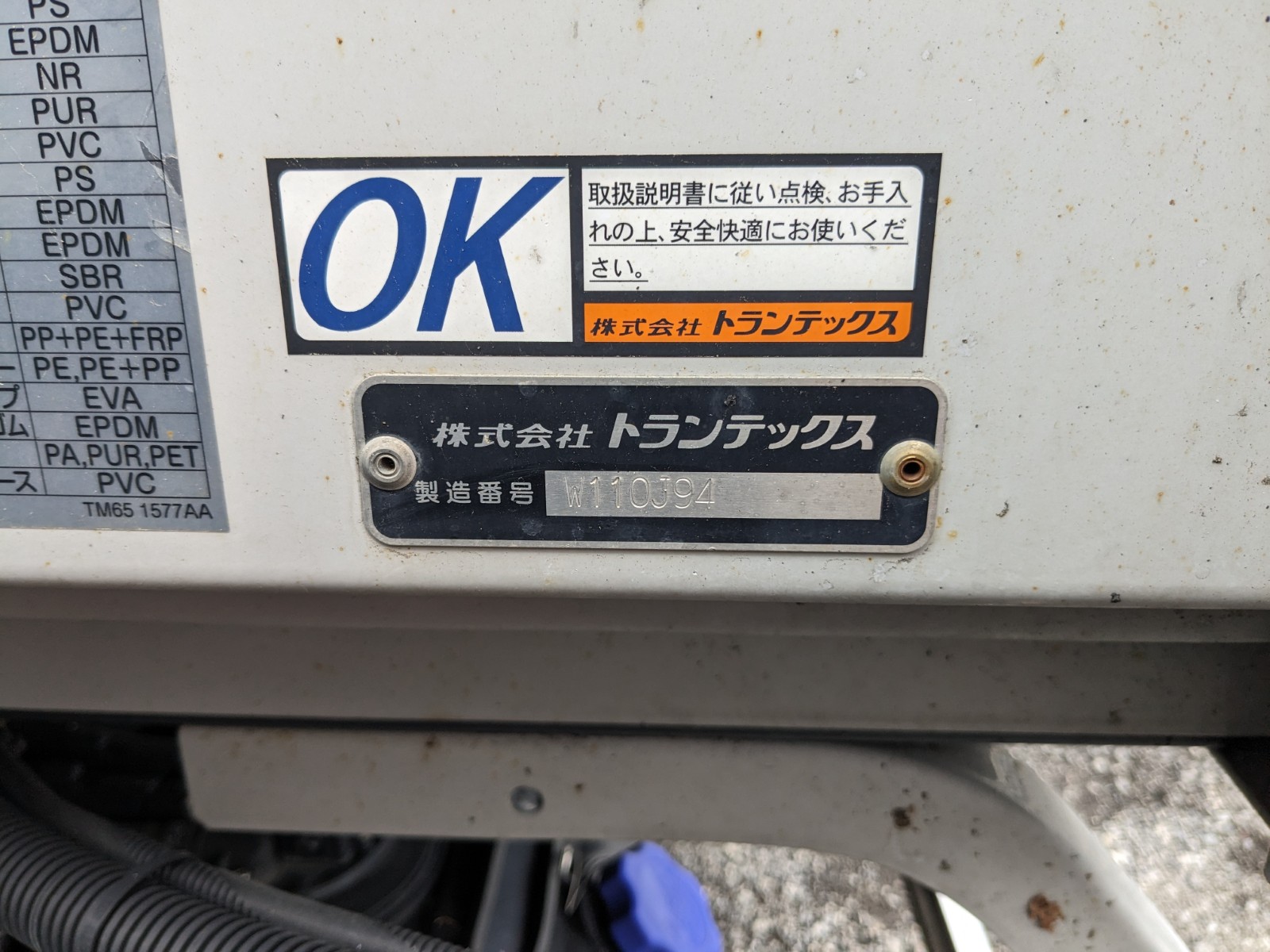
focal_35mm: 27
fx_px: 991
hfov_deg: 65.3
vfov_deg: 51.4
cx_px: 635
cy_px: 476
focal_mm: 4.38
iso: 66
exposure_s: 1/99.9
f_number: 1.73
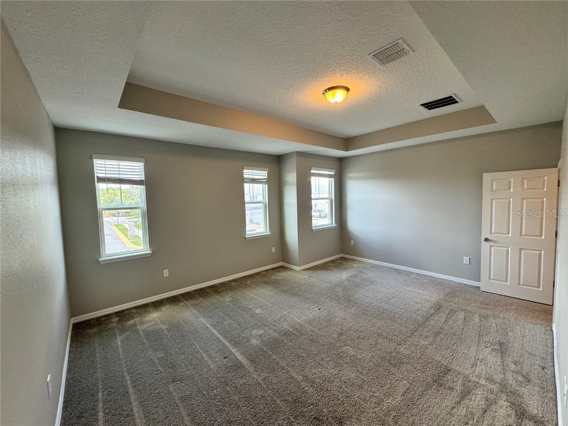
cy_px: 213
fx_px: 230
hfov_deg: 102.1
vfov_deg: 85.7
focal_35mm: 14
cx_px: 284
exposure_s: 1/120
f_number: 2.2
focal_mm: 2.22
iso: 200
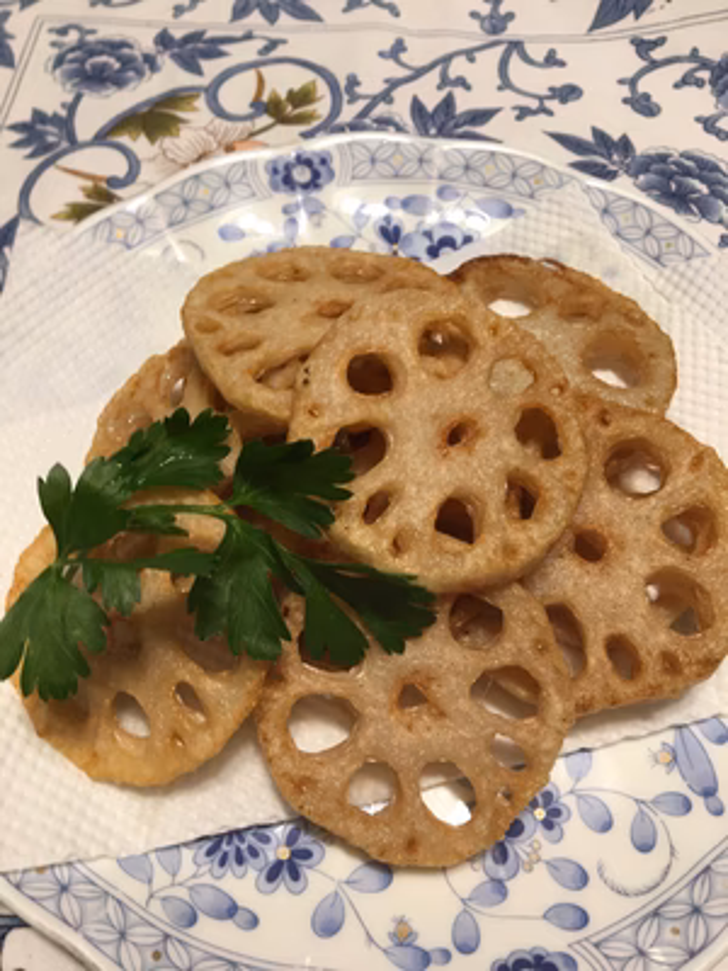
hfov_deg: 48.2
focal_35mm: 29
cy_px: 486
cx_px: 364
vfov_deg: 61.7
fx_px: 813
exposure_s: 1/30
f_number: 2.2
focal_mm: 4.15
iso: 64
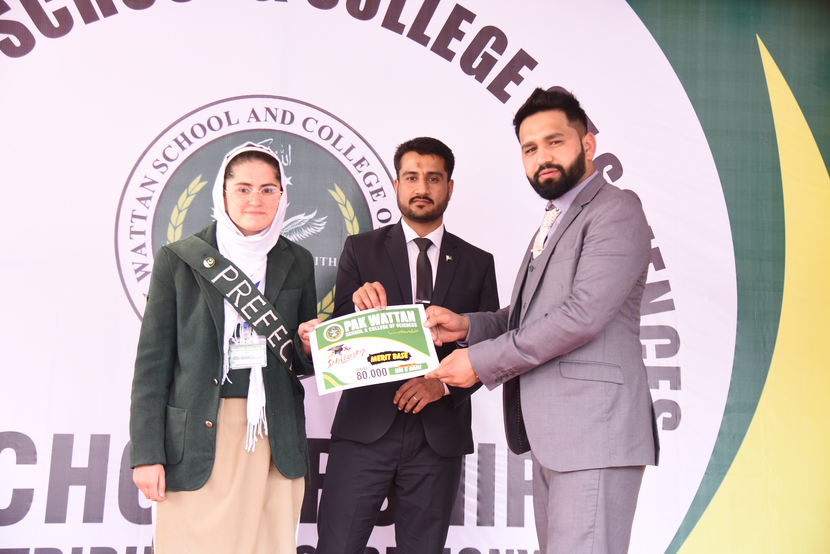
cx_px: 415
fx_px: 1153
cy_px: 277
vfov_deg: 27.0
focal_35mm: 50
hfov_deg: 39.6
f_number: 4.5
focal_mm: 50
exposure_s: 1/80
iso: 400
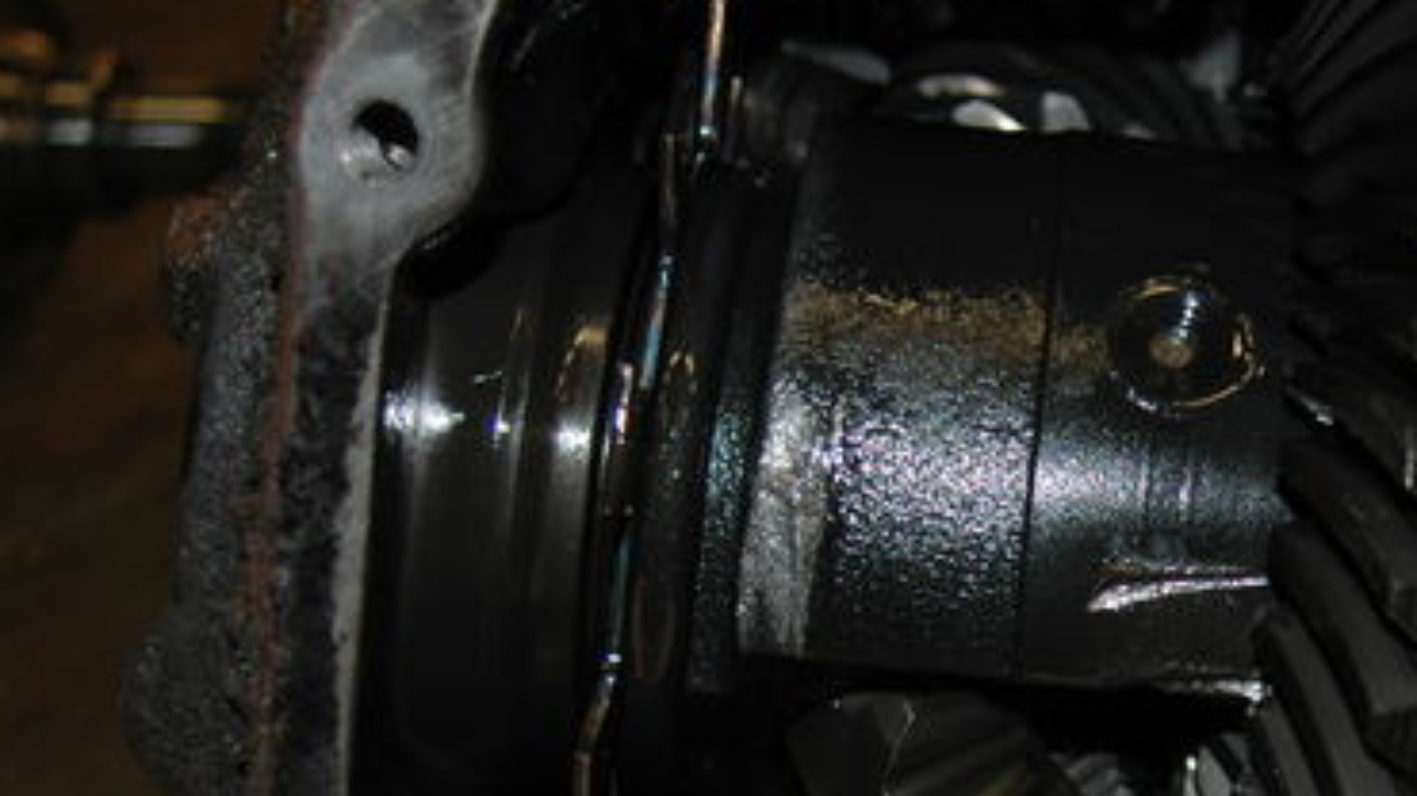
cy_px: 635
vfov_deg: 15.8
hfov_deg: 27.4
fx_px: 2855
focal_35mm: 76
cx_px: 1088
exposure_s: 1/60
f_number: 3.5
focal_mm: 28
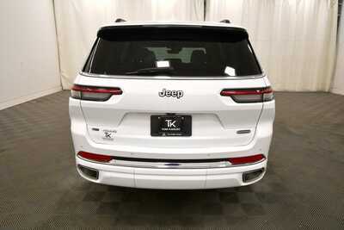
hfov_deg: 71.5
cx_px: 172
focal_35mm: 25
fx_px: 239
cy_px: 115
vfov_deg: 51.3
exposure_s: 1/250
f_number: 5.3
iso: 560
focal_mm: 17
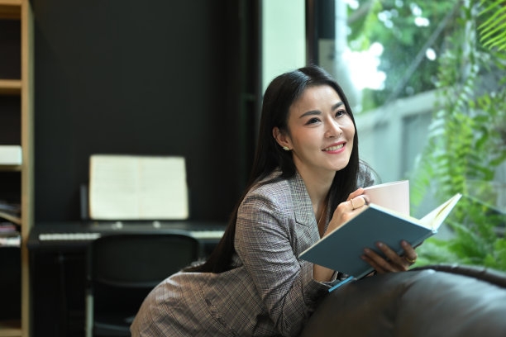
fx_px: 703
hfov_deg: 39.6
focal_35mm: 50
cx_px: 253
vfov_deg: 27.0
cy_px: 168
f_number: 2
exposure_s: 1/200
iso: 640
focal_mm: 50
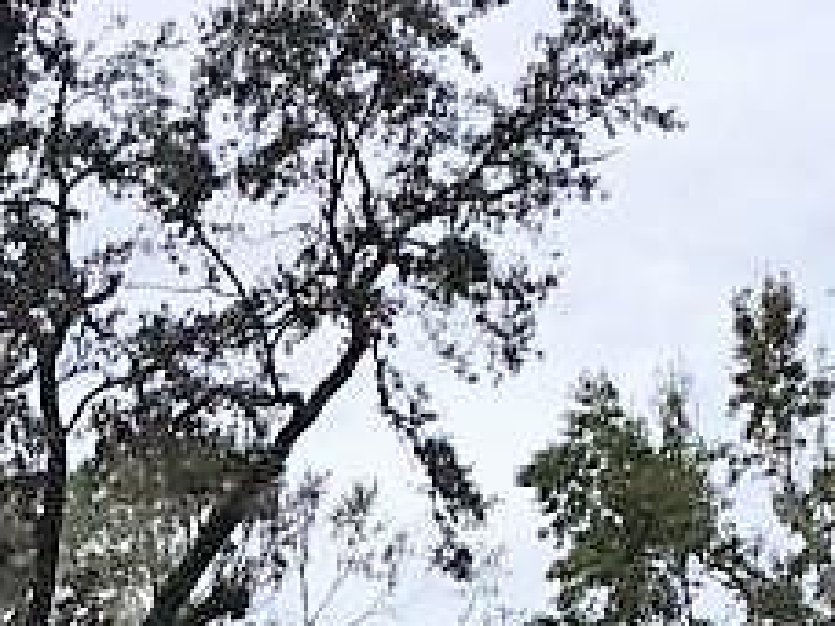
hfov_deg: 13.8
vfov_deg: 10.0
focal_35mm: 139
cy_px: 1193
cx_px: -132
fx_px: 3353
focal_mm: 3.3
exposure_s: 1/754
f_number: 2.4
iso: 25
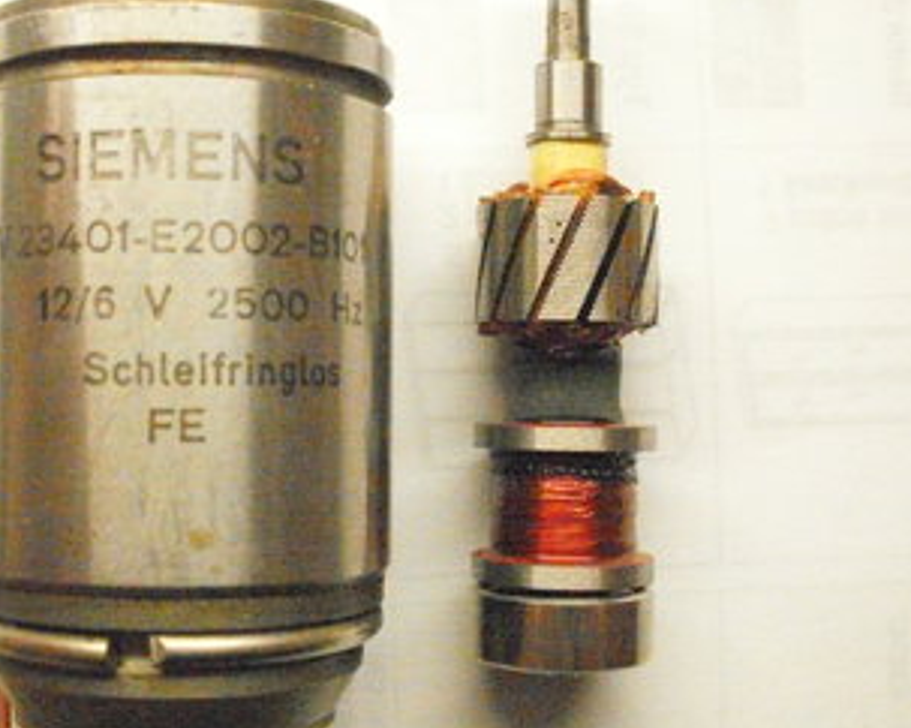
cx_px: 358
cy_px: 343
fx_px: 1320
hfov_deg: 37.9
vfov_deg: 30.8
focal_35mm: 49
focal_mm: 6.3
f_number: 8.4
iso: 1000
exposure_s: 1/45
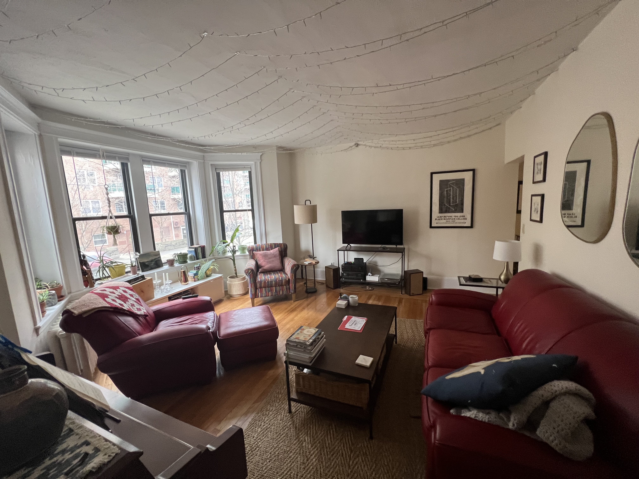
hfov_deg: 106.2
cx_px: 320
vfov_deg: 89.9
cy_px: 240
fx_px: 240
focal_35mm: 13
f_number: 1.8
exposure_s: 1/60
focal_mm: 1.57
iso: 250
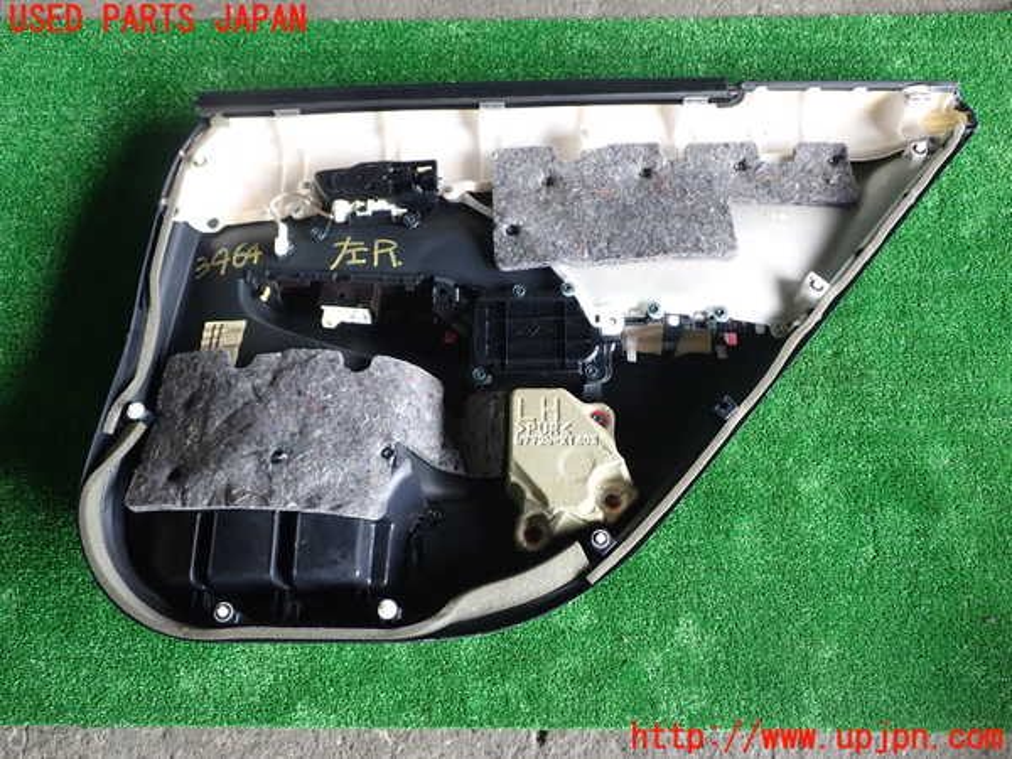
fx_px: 936
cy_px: 380
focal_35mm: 32
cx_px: 506
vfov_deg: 44.2
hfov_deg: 56.8
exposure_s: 1/60
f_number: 2.4
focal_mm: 5.79
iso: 200
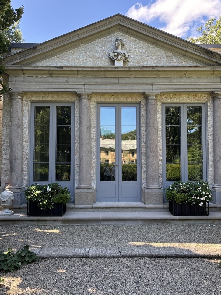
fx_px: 247
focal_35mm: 29
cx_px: 114
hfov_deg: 48.2
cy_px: 145
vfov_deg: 61.7
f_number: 1.6
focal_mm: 5.96
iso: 50
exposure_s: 1/337
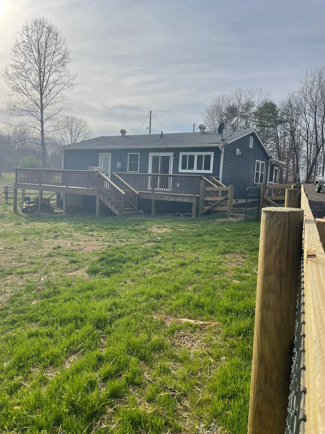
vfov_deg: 67.3
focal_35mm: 26
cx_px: 162
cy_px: 217
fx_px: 326
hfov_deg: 53.1
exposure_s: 1/6135
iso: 32
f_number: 1.6
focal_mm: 4.2
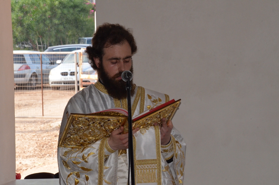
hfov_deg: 13.1
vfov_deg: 8.7
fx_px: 1218
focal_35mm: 158
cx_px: 140
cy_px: 92
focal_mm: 105
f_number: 18
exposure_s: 1/250
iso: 2000
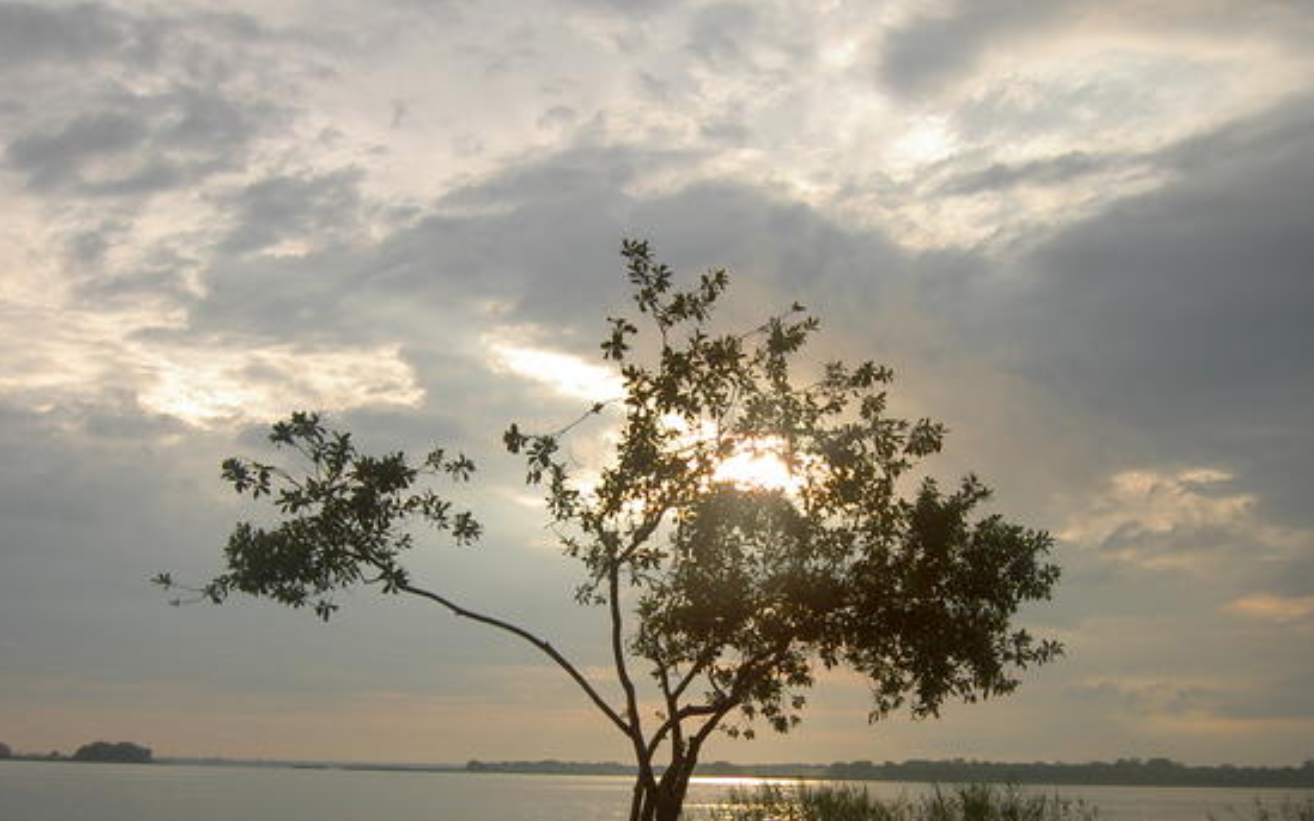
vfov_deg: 30.3
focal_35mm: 42
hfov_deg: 47.1
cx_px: 754
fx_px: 1504
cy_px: 551
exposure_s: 1/320
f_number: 4.7
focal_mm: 5.6
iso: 50
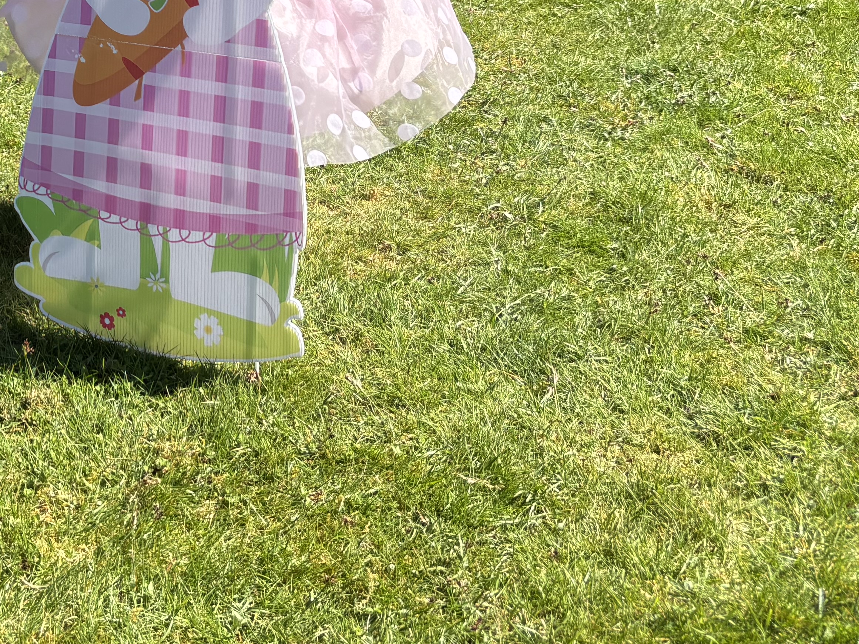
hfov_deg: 28.8
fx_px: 1588
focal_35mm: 64
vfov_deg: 21.7
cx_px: 44
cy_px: -76
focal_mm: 5.96
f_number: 1.6
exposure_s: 1/1418
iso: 50
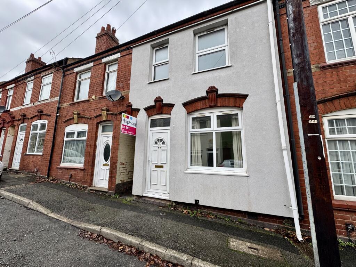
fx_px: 144
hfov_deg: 102.1
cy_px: 134
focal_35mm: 14
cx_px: 178
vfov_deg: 85.7
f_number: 2.2
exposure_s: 1/99
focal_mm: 2.22
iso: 64
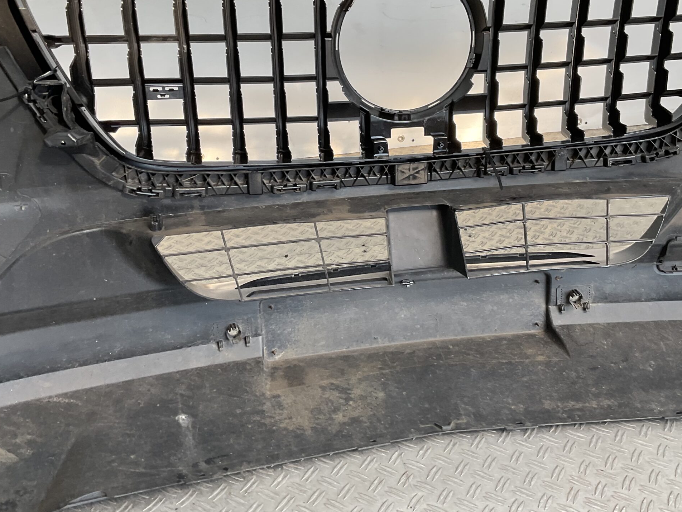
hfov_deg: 47.8
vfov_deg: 36.7
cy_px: 211
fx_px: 768
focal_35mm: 39
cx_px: 368
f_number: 1.8
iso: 16
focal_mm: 3
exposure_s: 1/154
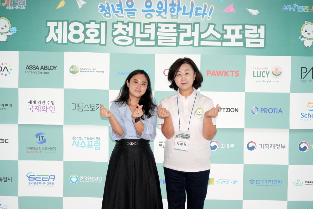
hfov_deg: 46.4
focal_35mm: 42
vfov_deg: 31.9
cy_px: 104
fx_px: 365
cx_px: 156
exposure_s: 1/125
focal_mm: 42
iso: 1600
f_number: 5.6
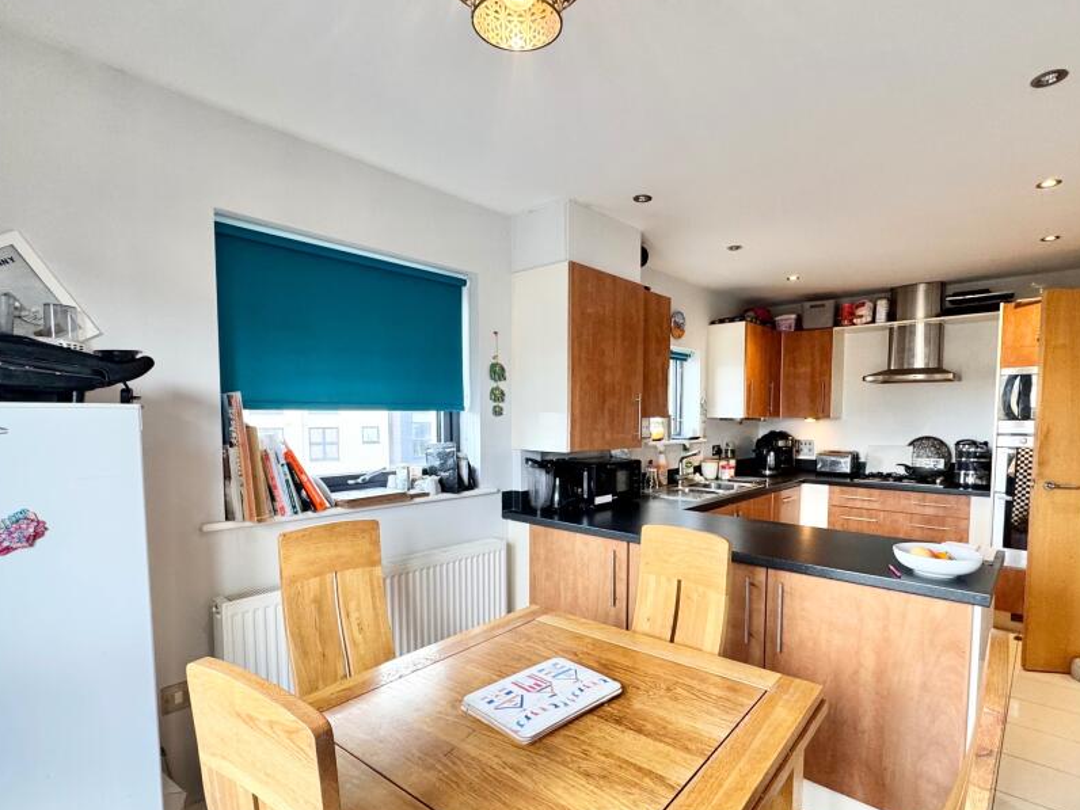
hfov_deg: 87.6
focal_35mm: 18
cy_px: 456
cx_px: 577
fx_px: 562
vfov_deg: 71.3
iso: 200
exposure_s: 1/100
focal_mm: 2.22
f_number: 2.2
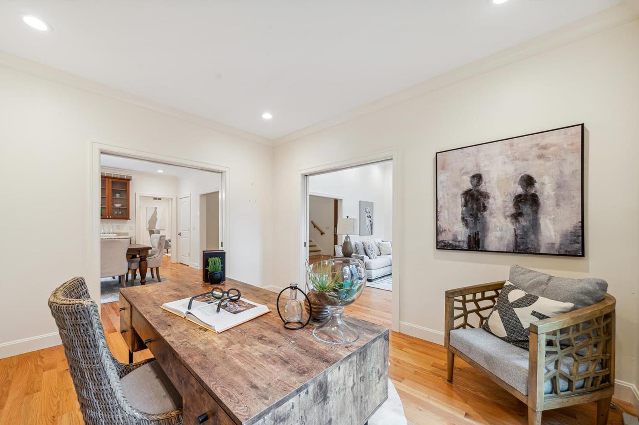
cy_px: 228
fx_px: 231
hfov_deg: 108.2
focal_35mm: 13
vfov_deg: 85.2
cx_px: 300
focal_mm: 12
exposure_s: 1/10
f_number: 9
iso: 250
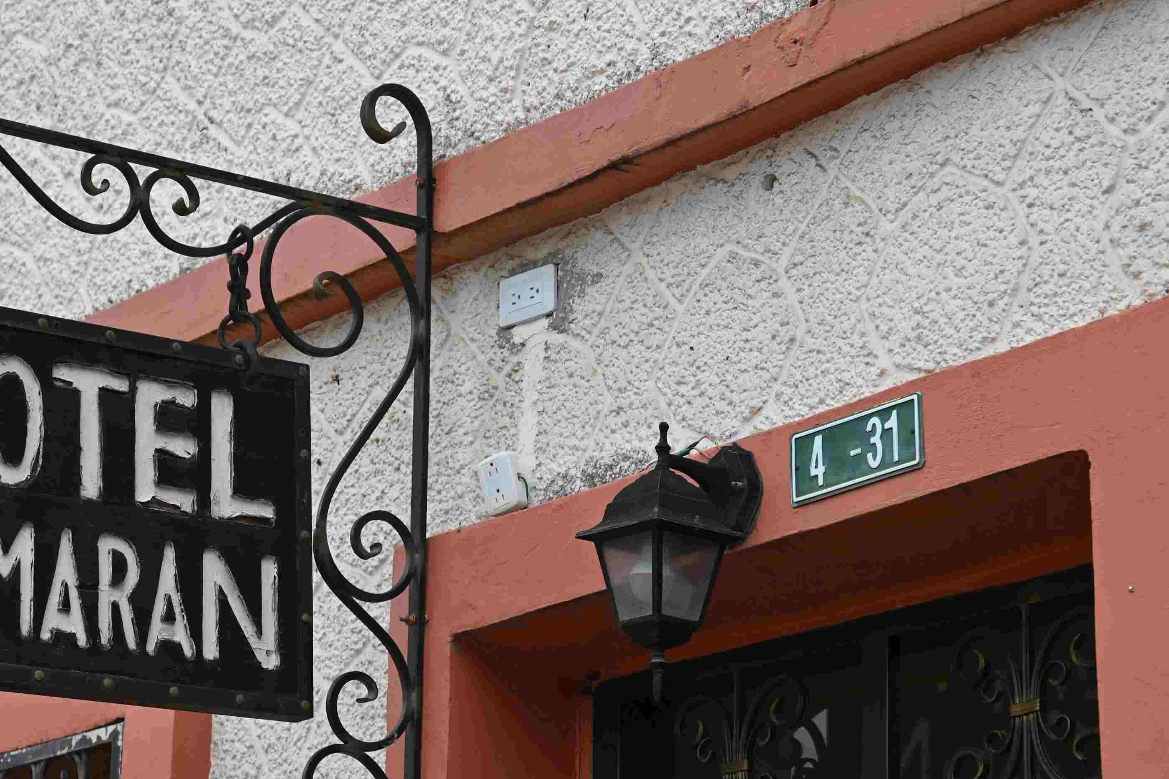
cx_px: 505
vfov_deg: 12.1
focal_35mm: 113
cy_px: 596
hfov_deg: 18.1
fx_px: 3669
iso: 100
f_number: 6.3
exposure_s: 1/320
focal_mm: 70
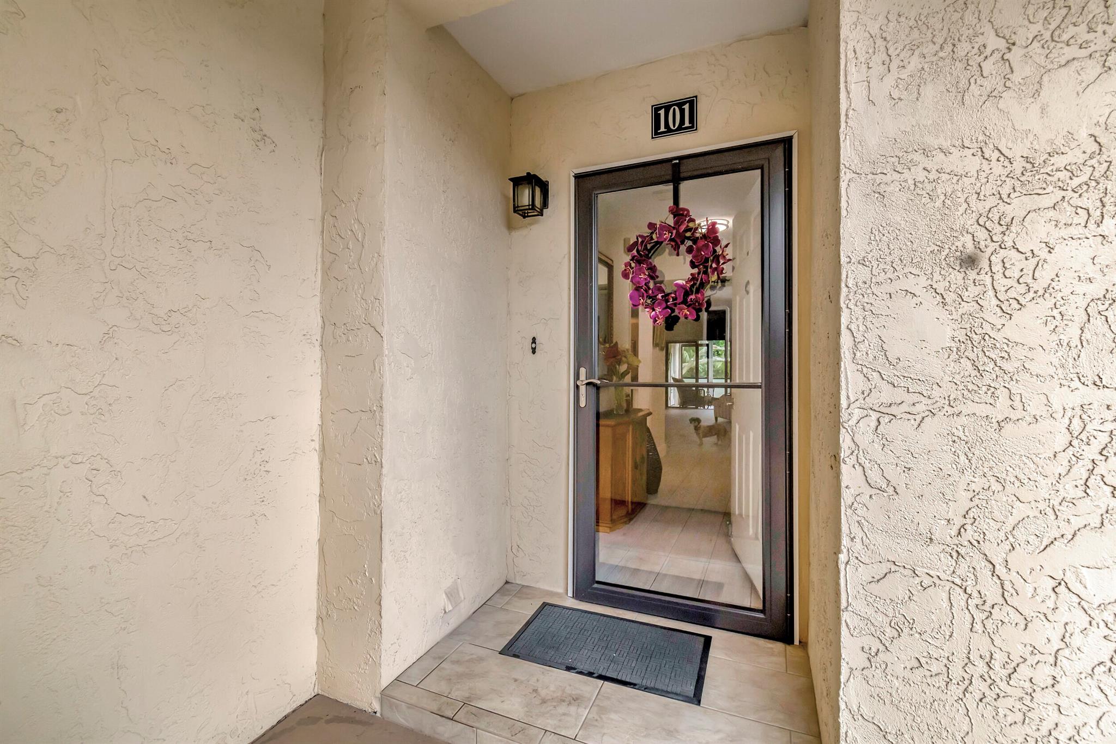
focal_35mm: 15
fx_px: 465
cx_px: 558
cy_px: 372
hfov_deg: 100.4
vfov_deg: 77.3
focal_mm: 10
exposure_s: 1/250
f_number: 8
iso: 500
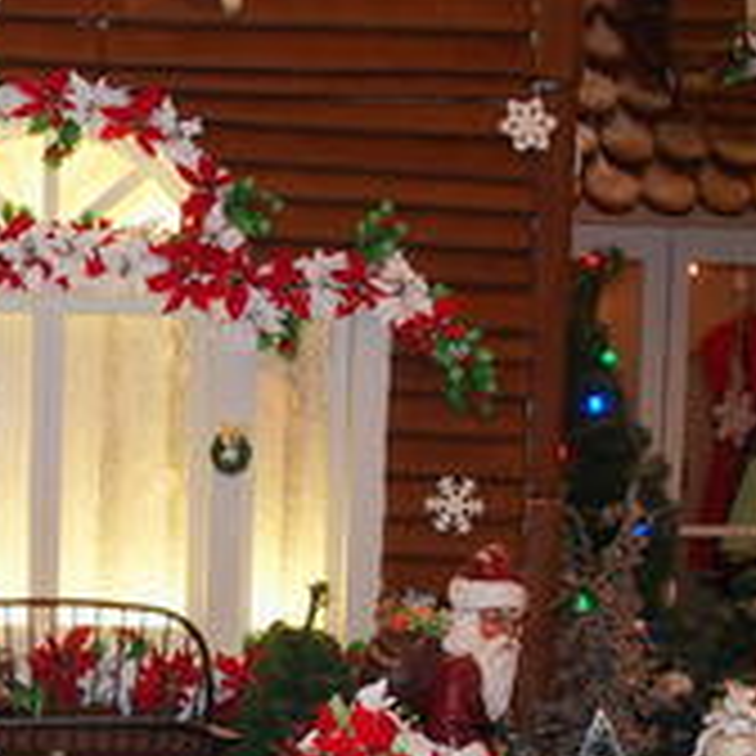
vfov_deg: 20.5
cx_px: 9
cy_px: 648
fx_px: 2051
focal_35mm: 83
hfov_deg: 20.3
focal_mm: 7.4
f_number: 2.8
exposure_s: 1/30
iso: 400
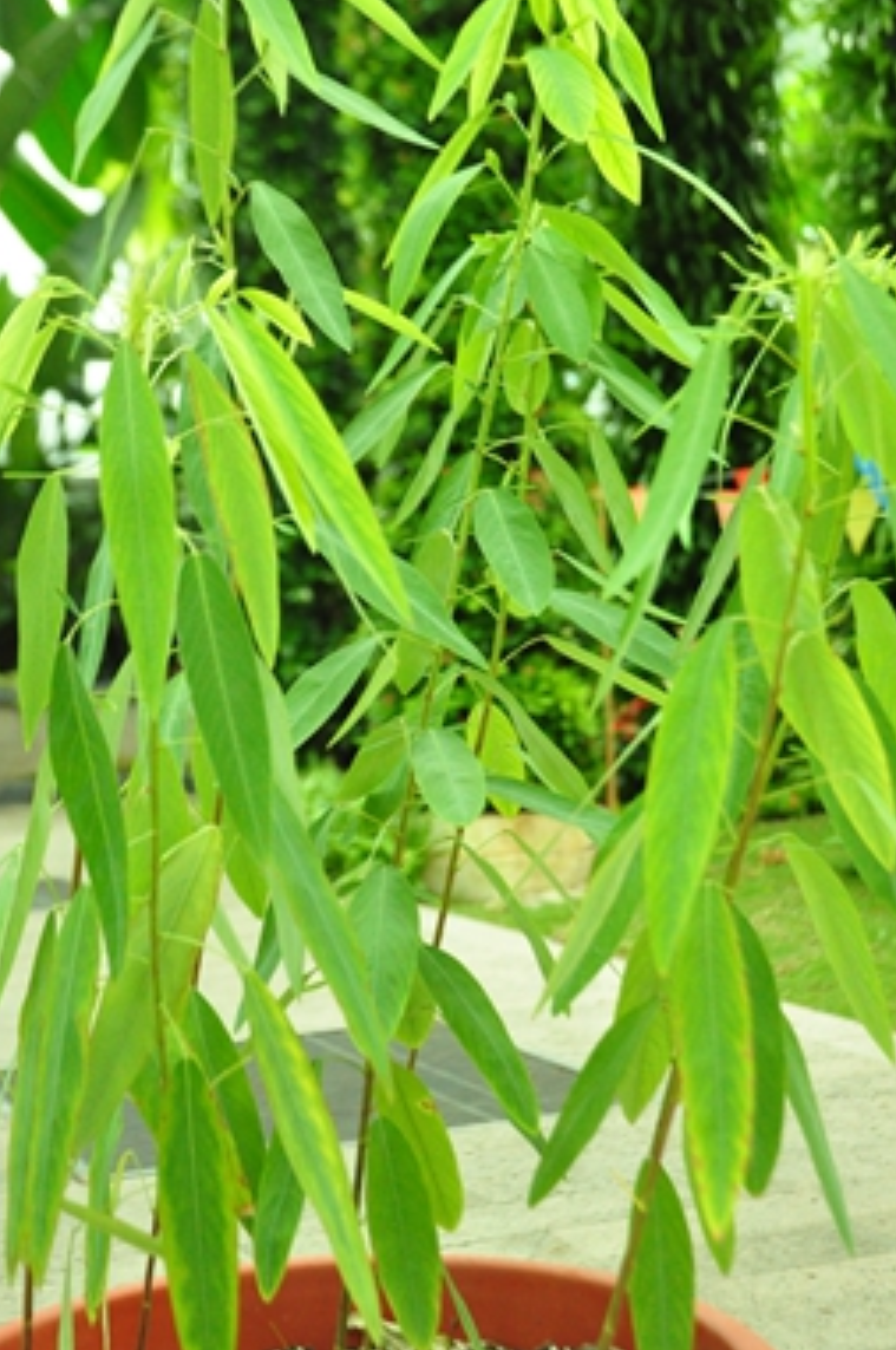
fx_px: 2209
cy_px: 581
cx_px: 499
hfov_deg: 22.9
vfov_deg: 33.9
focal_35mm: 59
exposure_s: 1/200
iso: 3200
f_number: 4.5
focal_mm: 30
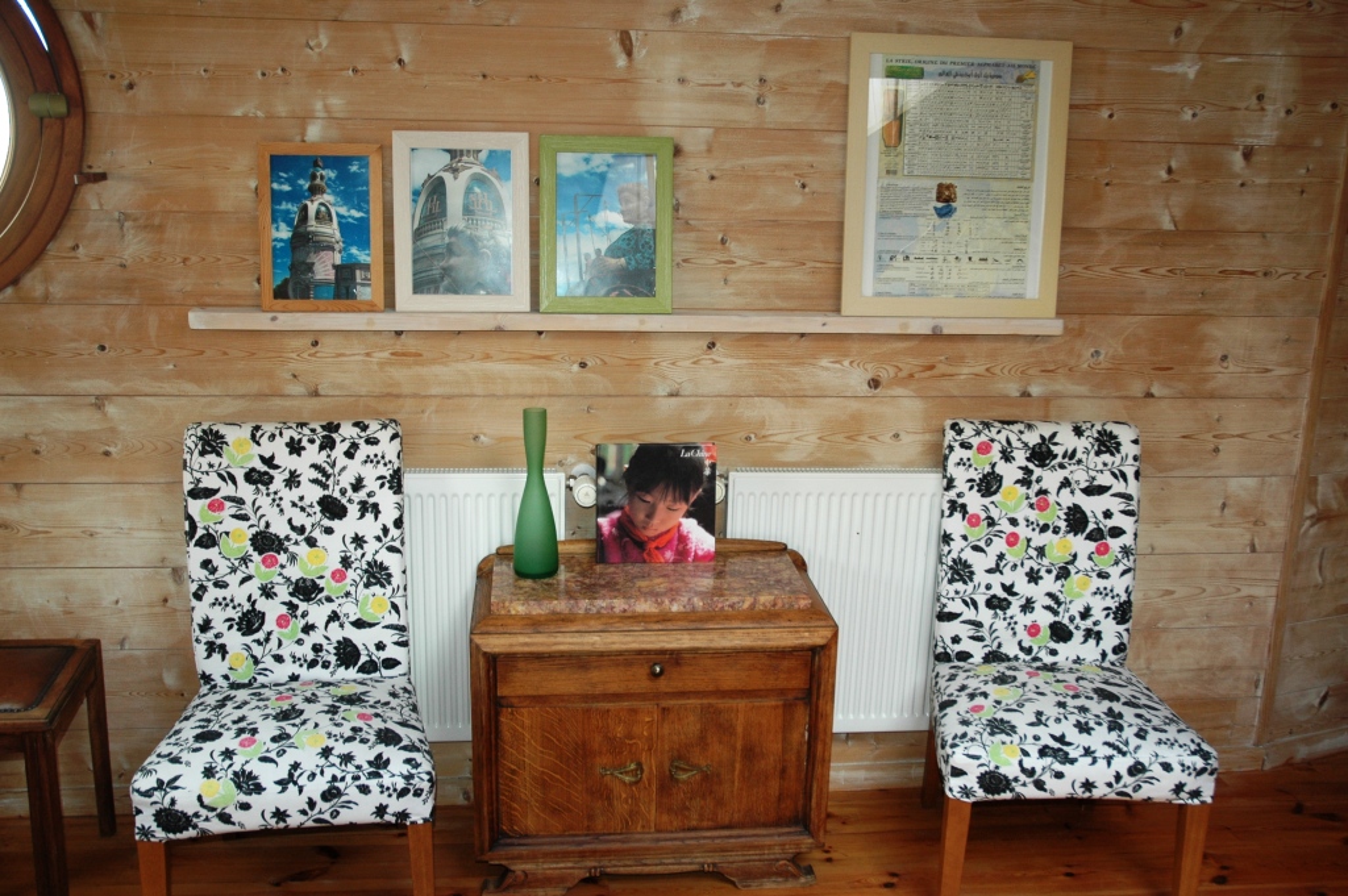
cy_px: 448
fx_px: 1347
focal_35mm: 36
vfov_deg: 36.8
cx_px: 674
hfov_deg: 53.2
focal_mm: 24
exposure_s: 1/60
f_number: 3.8
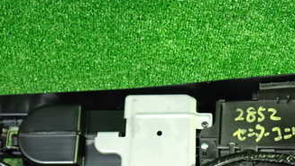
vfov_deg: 19.7
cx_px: 198
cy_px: 147
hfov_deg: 34.6
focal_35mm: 60
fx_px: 469
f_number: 2.3
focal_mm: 5.4
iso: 800
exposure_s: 1/30
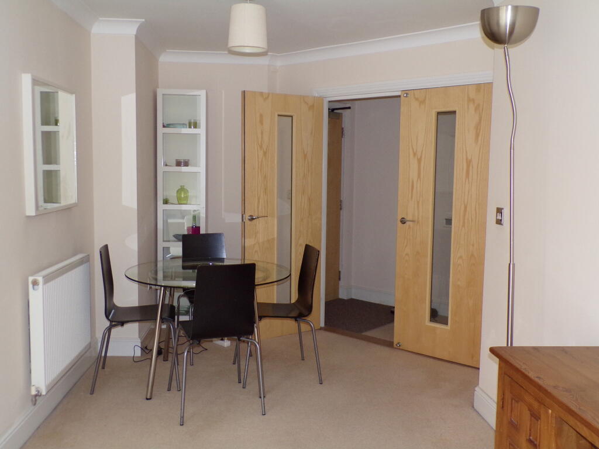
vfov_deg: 44.2
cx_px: 300
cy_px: 224
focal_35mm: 32
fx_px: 554
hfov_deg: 56.8
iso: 200
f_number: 3.2
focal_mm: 5.8
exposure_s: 1/34
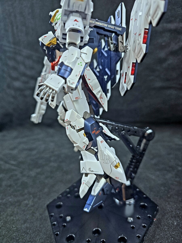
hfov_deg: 58.9
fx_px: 161
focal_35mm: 23
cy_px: 122
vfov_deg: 73.9
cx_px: 91
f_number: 1.7
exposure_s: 1/120
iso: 250
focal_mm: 6.3
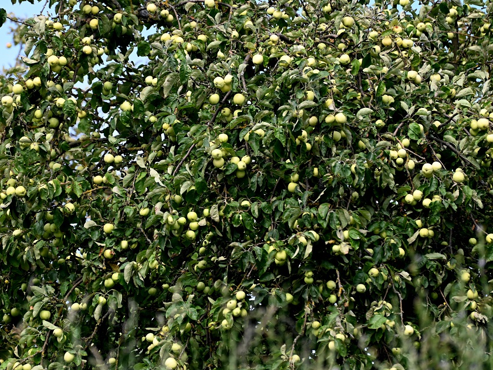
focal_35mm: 326
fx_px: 4644
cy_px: 185
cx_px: 238
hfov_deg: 6.1
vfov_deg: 4.6
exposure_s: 1/640
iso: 400
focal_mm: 300
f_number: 5.6
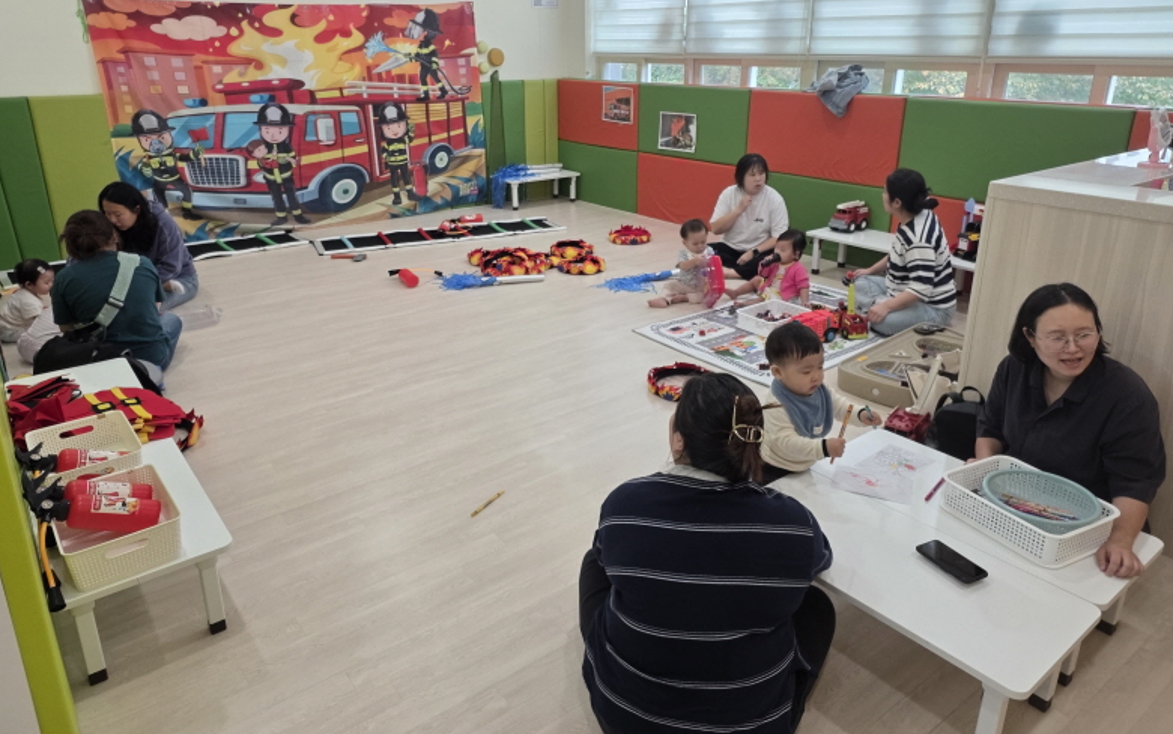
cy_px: 317
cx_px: 574
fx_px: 799
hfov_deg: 72.5
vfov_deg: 49.2
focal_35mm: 25
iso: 100
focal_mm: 6.3
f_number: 1.7
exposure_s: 1/120
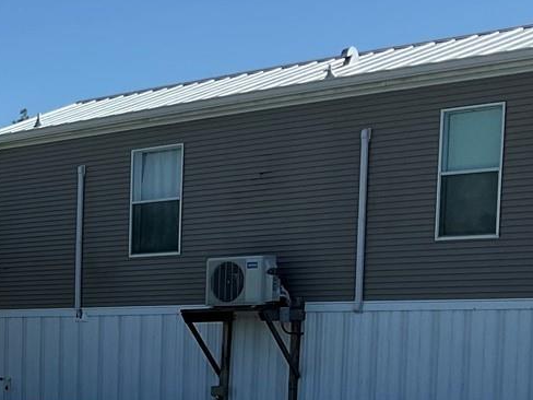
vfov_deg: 15.0
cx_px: -217
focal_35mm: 95
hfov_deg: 18.7
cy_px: 489
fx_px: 1463
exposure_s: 1/2801
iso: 16
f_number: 1.8
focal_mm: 3
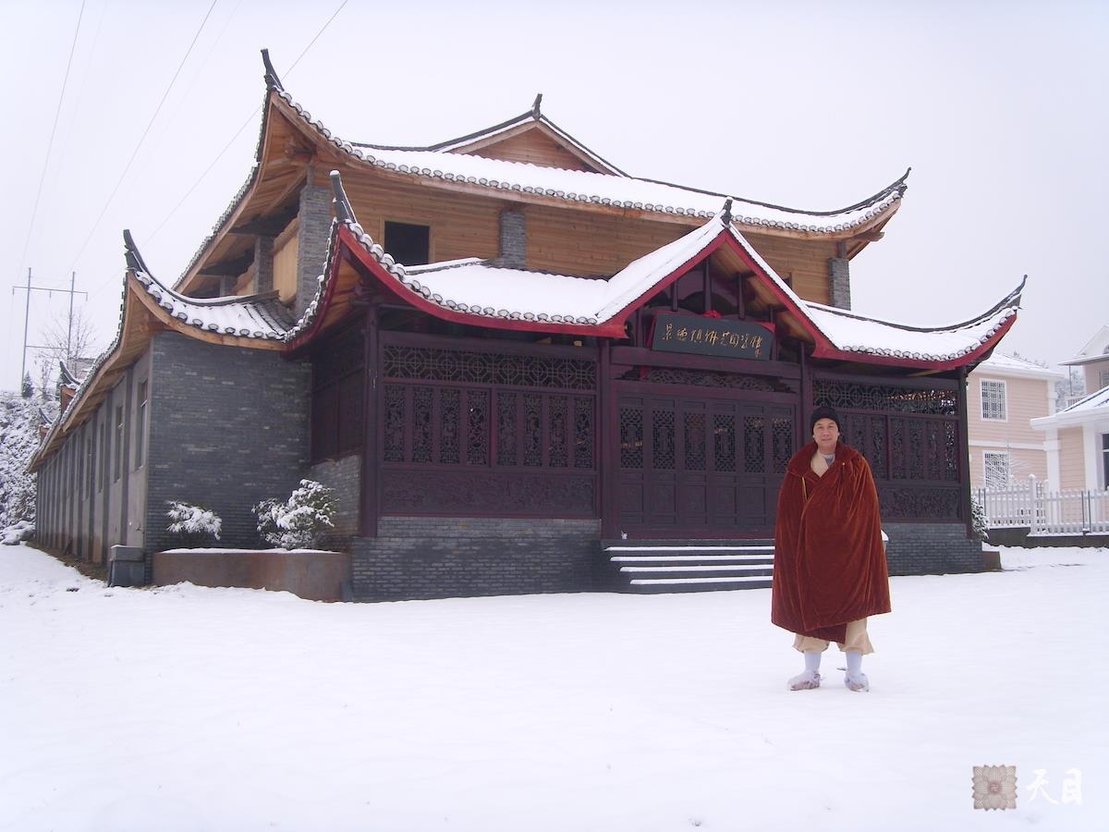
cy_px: 416
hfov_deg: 58.4
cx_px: 554
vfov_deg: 45.4
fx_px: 993
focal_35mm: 31
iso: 50
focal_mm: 6.3
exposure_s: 1/201
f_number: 3.5
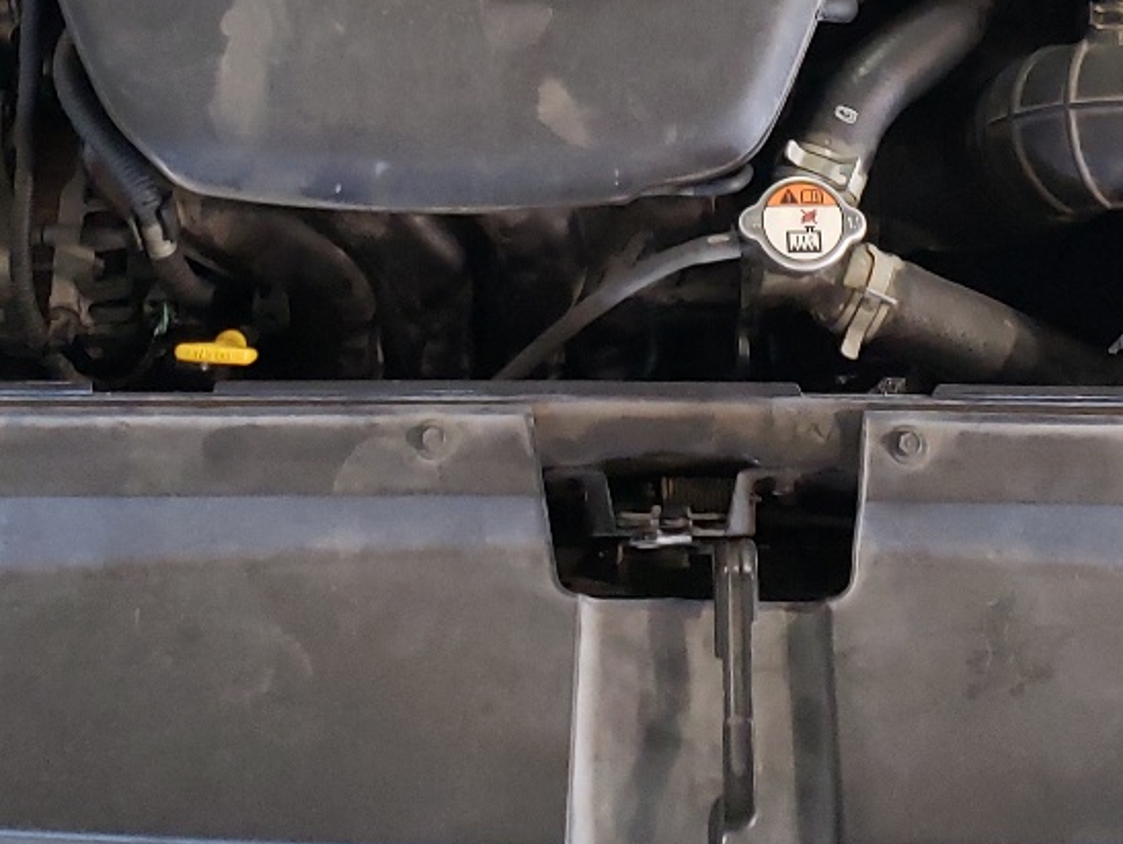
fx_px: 2467
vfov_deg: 18.5
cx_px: 624
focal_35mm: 76
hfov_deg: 25.6
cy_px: -148
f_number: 1.5
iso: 251
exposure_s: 1/30
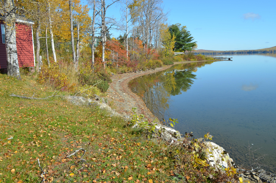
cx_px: 138
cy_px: 92
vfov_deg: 43.4
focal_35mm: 30
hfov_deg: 62.0
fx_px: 230
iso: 110
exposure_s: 1/250
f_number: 8
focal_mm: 20
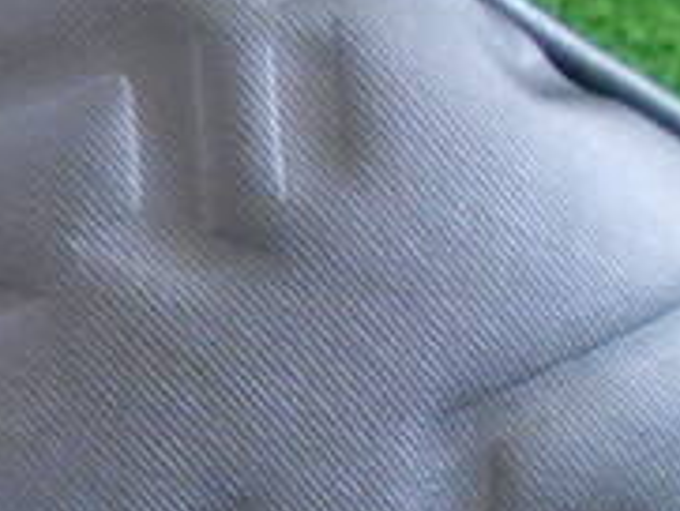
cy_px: 466
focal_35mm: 92
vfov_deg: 15.9
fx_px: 1808
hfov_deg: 19.0
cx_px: -304
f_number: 3.2
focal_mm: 4.6
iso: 800
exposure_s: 1/80
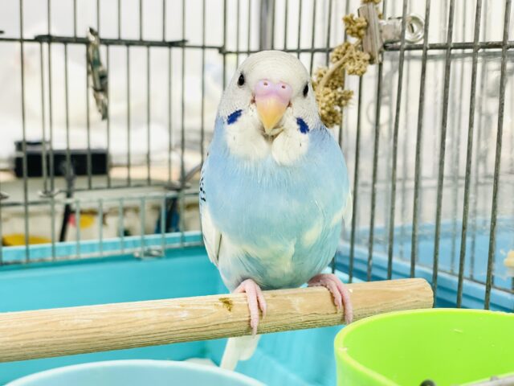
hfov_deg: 36.8
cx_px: 257
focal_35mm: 52
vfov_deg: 28.0
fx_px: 772
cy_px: 193
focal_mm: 6
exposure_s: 1/99
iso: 200
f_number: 2
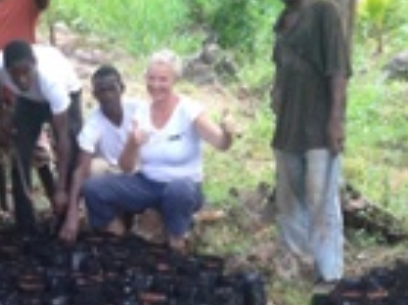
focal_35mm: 109
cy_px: 356
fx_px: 1284
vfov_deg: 13.2
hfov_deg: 17.7
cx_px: 26
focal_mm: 4.12
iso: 80
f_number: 2.4
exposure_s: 1/120
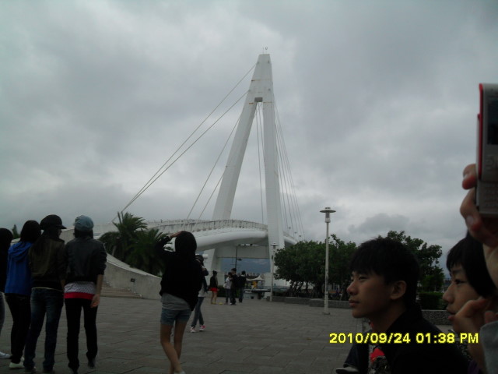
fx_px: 504
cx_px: 249
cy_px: 187
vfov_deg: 40.7
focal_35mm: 35
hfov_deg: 52.6
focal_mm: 6.2
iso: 100
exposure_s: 1/125
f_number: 8.9
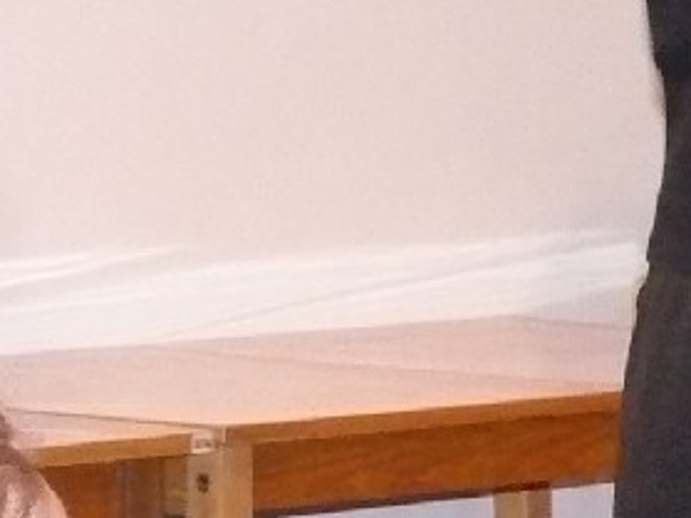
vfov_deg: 4.8
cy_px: -290
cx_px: 1384
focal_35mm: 310
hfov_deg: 6.2
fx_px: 6186
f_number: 3.2
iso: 320
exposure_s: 1/30
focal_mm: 11.1
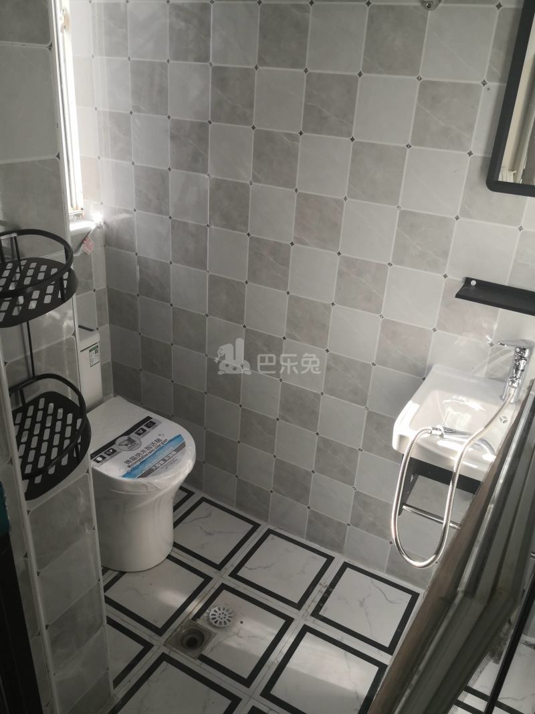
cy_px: 357
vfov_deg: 65.3
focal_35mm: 27
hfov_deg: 51.3
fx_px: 557
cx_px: 268
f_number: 1.6
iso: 50
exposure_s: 1/269
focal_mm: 3.95
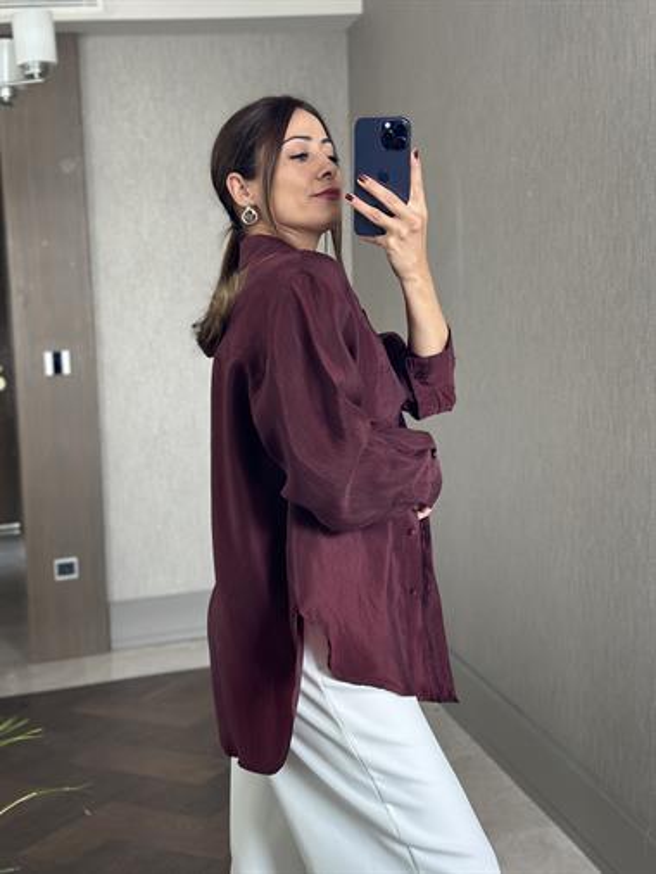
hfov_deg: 30.3
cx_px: 328
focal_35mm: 48
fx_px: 1212
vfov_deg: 39.6
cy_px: 437
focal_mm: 6.86
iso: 125
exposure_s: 1/79
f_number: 1.78
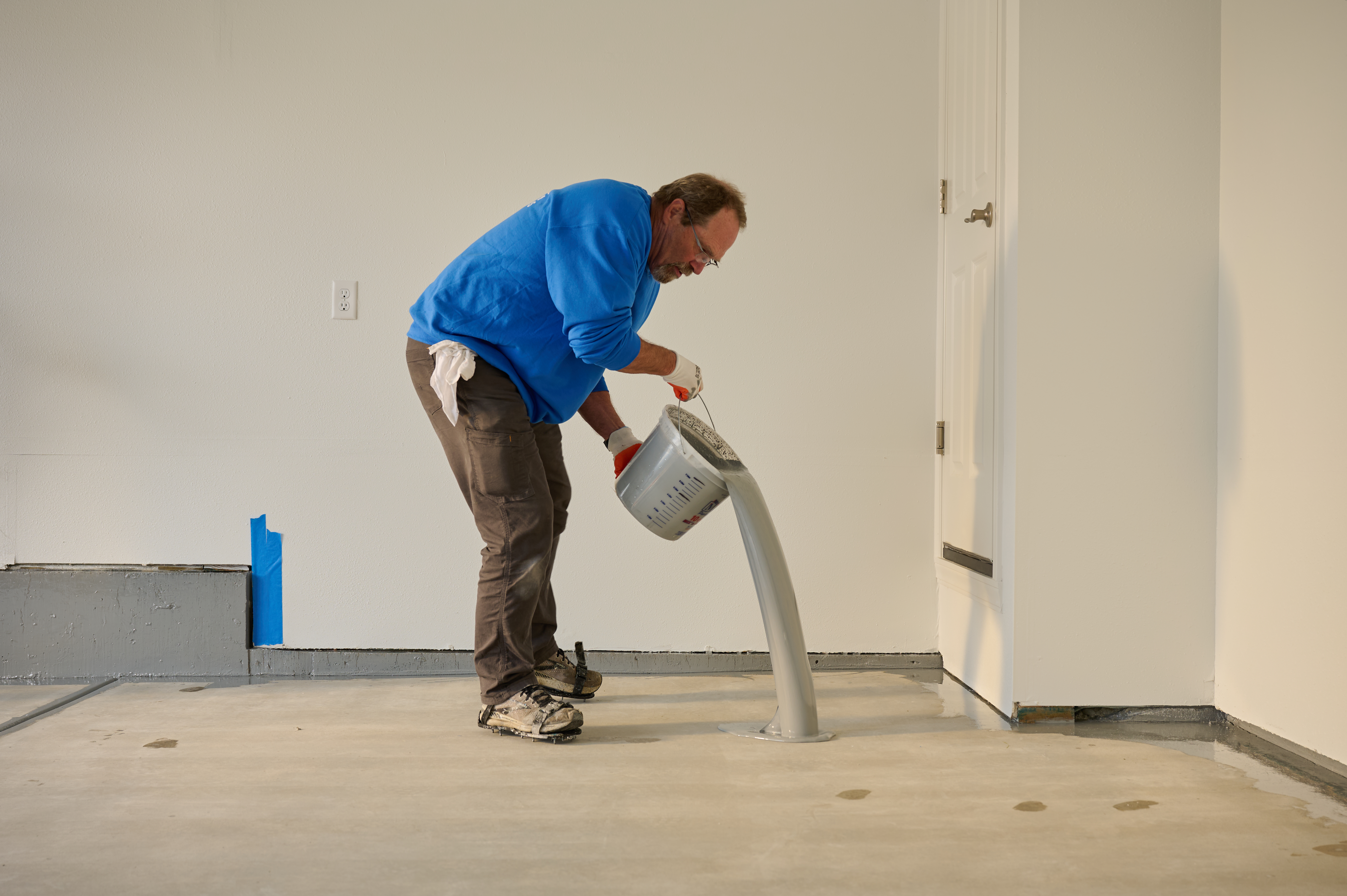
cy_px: 448
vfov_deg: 32.6
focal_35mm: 41
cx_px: 674
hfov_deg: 47.4
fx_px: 1533
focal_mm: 41
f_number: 4.5
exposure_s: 1/160
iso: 125
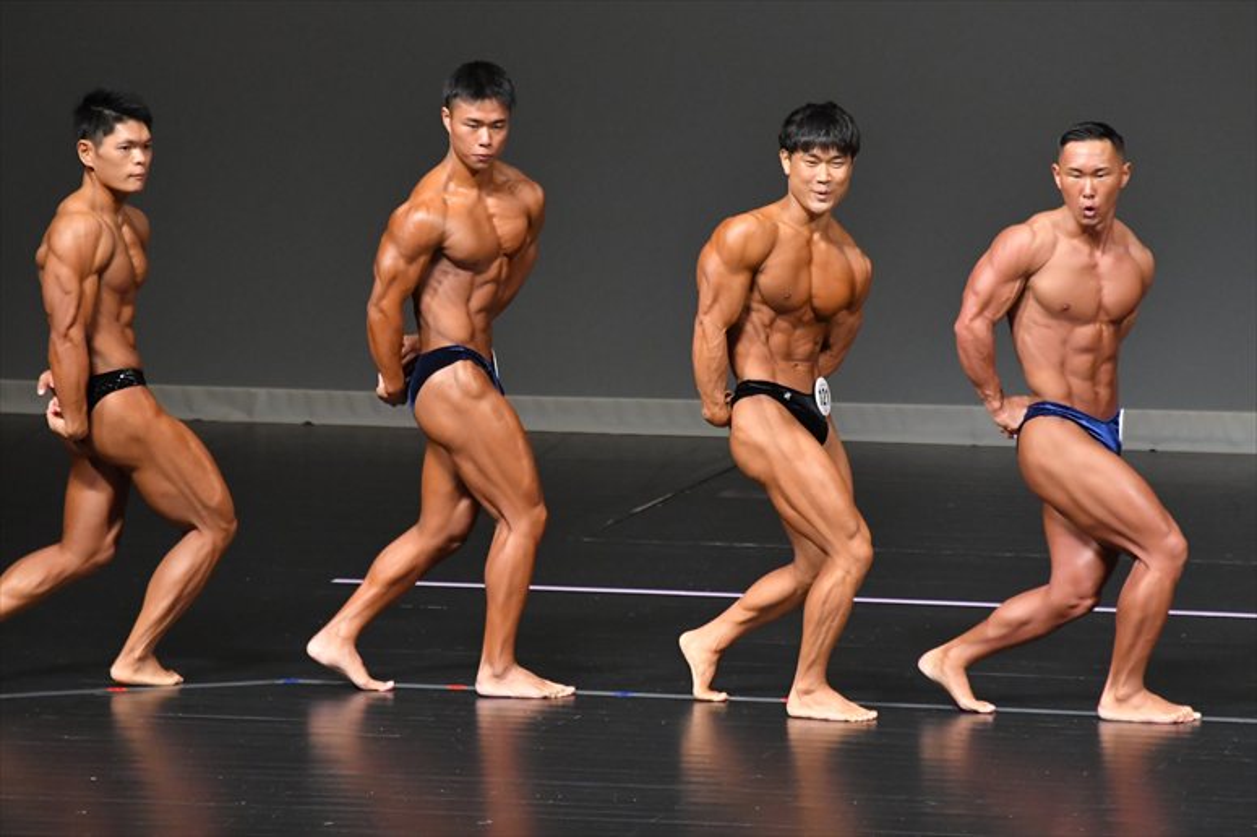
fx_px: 12041
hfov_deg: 6.0
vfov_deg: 4.0
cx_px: 628
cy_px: 418
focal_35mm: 345
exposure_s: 1/400
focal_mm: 230
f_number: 5.6
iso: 5000
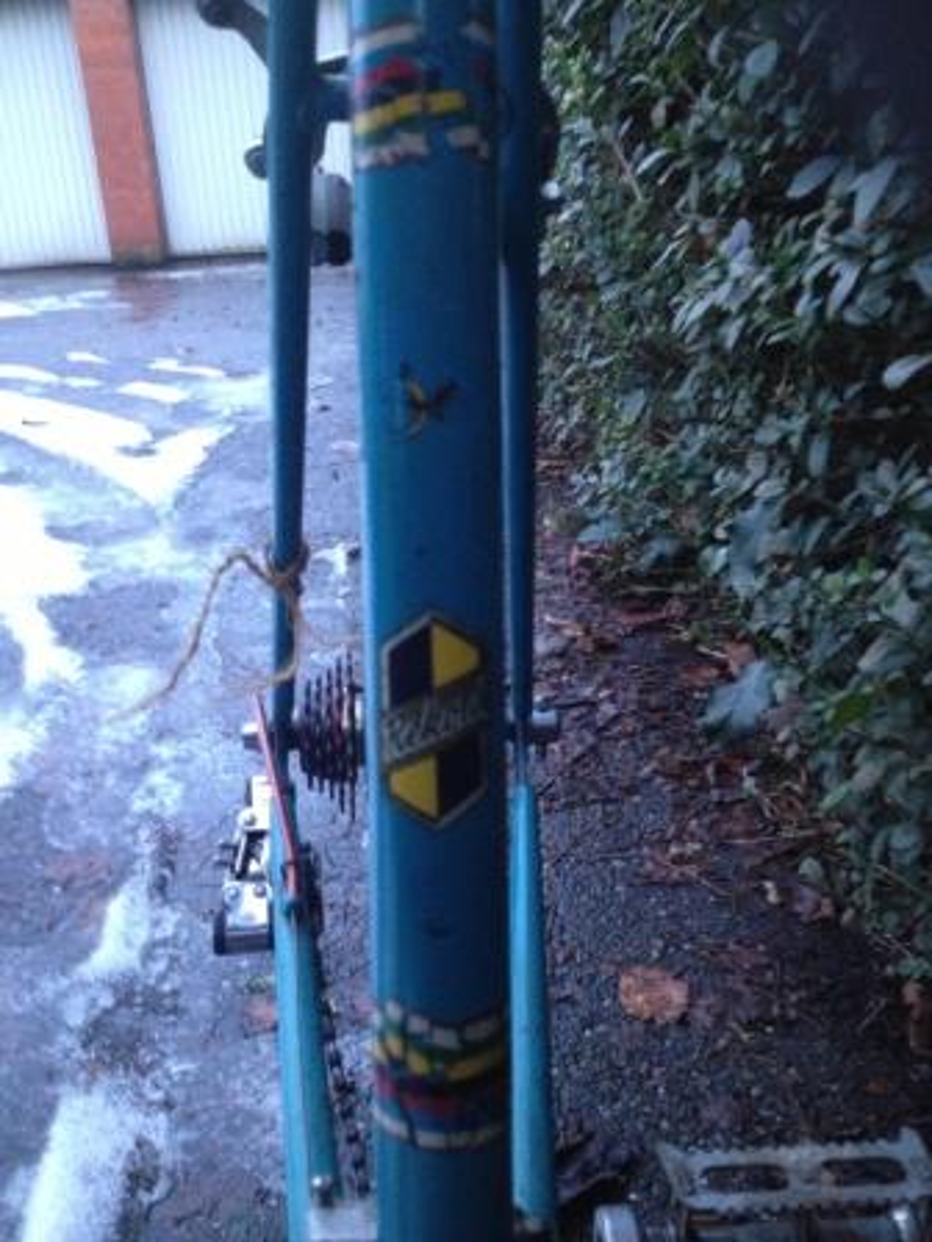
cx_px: 466
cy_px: 621
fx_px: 1256
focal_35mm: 35
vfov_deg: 52.6
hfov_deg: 40.7
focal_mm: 4.28
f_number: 2.4
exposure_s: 1/20
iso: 400
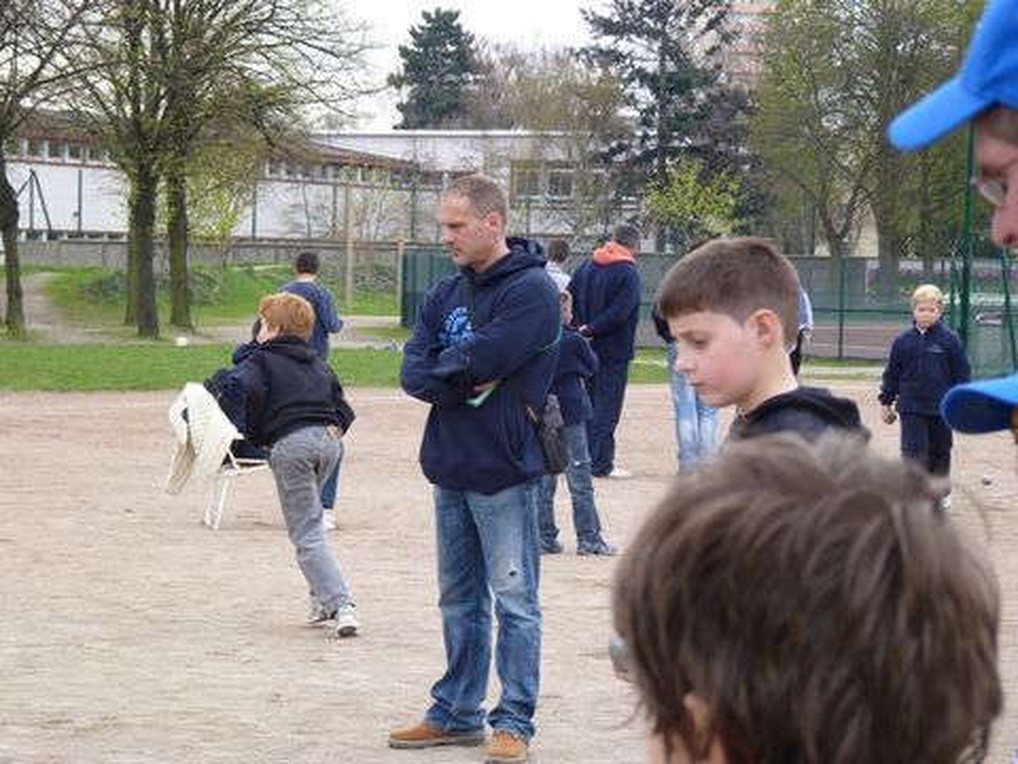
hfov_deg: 15.8
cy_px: 382
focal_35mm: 125
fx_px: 3676
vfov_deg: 11.9
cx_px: 509
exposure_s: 1/160
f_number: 4
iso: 80
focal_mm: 22.3
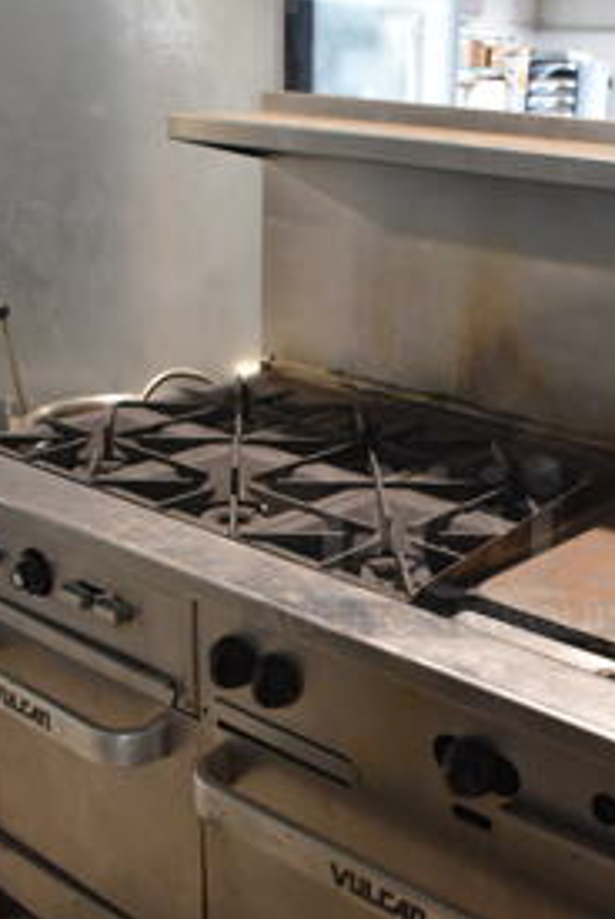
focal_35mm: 47
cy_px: 546
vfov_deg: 41.7
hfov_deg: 28.4
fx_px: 1201
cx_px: 438
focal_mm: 18
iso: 1400
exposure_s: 1/60
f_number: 4
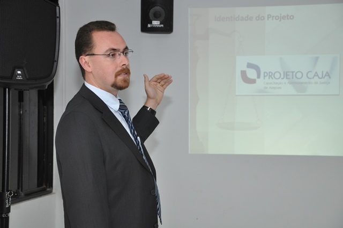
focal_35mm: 93
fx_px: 885
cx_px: 172
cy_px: 114
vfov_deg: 14.7
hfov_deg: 21.9
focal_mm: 62
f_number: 5.6
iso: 800
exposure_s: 1/60
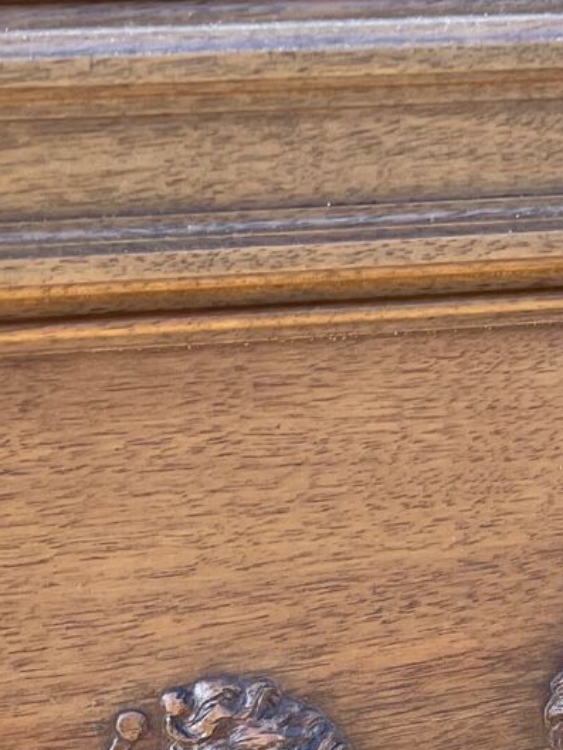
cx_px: 363
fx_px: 2146
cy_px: 1293
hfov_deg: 14.9
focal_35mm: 99
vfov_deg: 16.9
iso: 32
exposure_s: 1/200
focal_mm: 4.2
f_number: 1.6
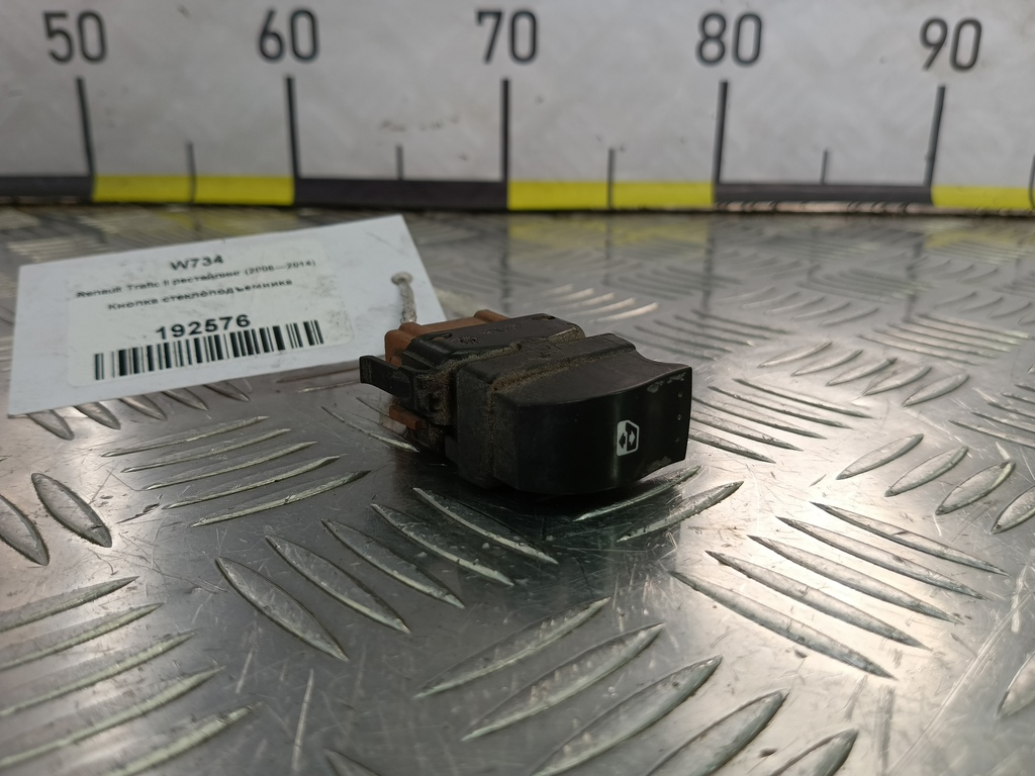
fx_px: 807
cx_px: 518
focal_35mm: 27
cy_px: 388
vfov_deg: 51.4
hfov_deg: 65.3
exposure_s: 1/100
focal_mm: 4.11
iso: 85
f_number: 1.6
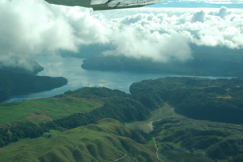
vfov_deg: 33.0
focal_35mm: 40
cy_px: 81
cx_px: 122
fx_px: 273
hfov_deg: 48.0
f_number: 10
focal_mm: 27
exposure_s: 1/250
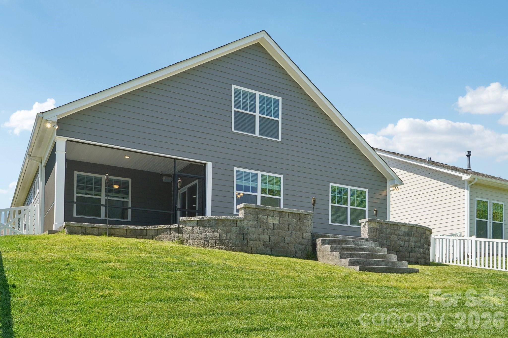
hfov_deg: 61.9
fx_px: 423
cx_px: 254
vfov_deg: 43.6
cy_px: 169
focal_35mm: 30
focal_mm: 20
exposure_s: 1/45
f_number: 8
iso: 100
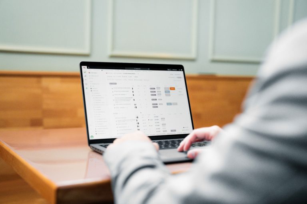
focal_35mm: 50
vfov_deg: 27.0
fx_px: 426
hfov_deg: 39.6
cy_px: 102
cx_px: 154
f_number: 2
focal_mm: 50
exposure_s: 1/200
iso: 2500
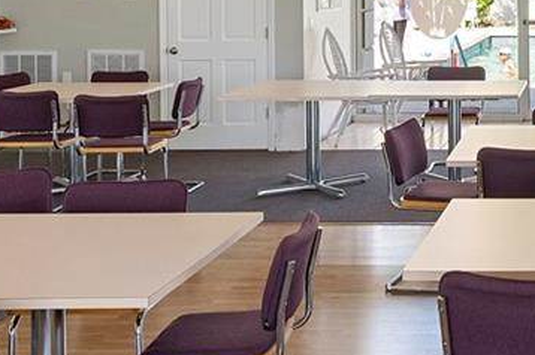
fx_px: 1128
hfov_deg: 24.4
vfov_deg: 17.3
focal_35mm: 76
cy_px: -35
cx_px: 626
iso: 400
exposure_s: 1/100
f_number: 8
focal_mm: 17
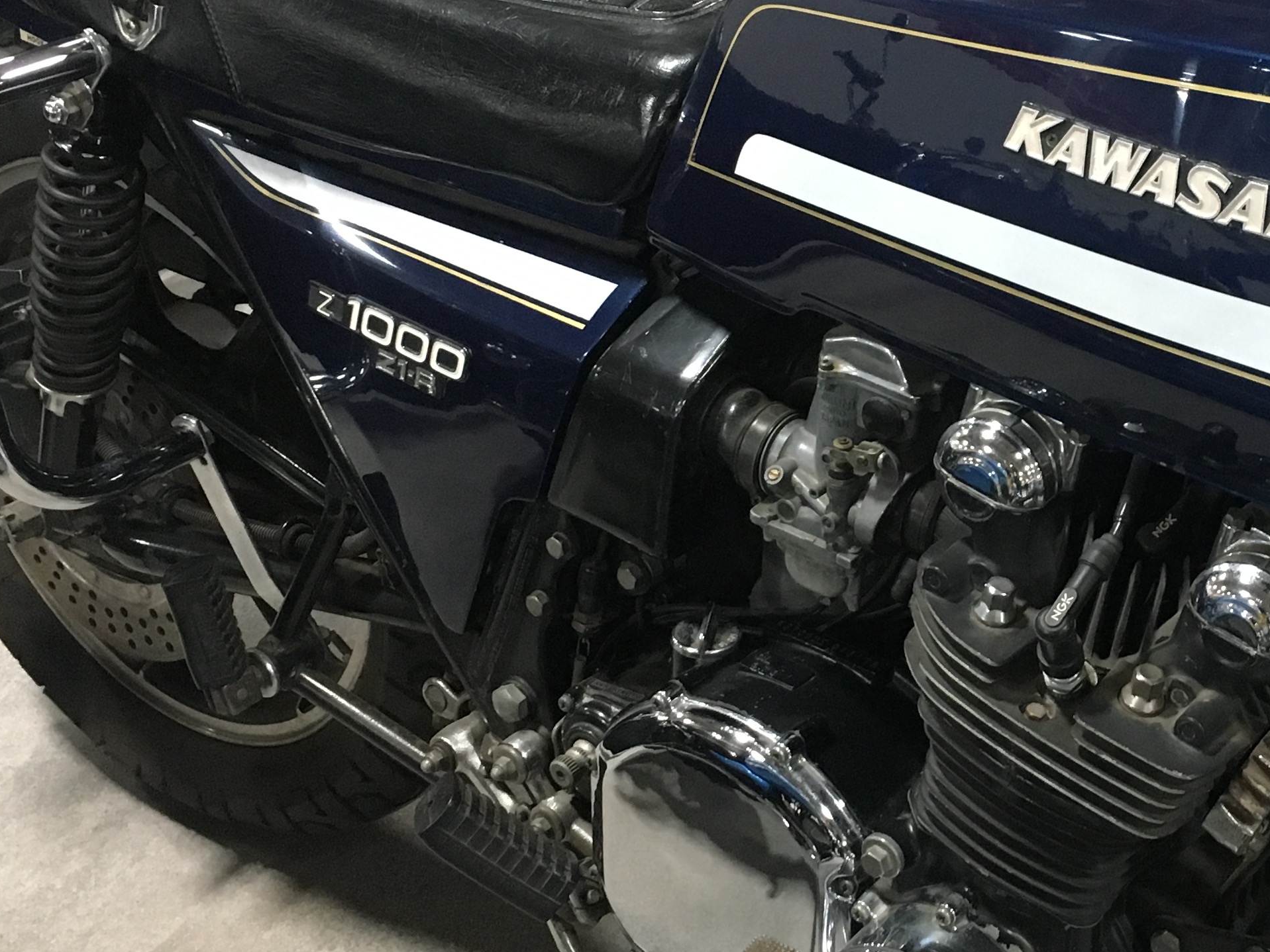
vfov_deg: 24.0
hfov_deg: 30.7
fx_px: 2238
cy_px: 376
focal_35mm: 61
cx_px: 1053
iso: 200
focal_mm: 4.15
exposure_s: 1/20
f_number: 2.2
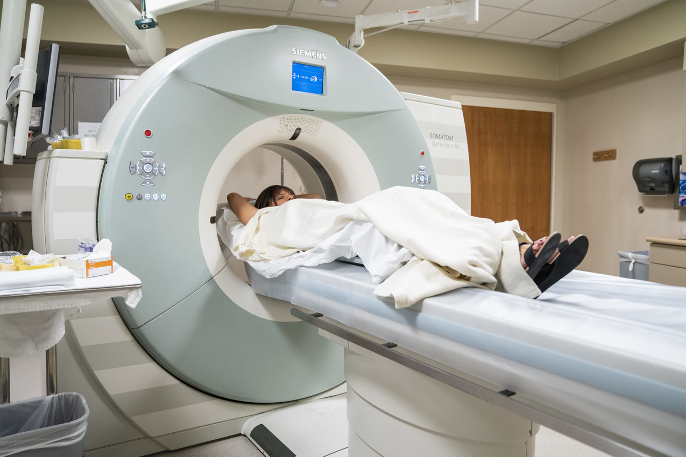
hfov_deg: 71.5
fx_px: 476
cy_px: 220
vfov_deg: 51.3
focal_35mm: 25
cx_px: 346
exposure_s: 1/200
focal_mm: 24
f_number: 2.8
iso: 1600
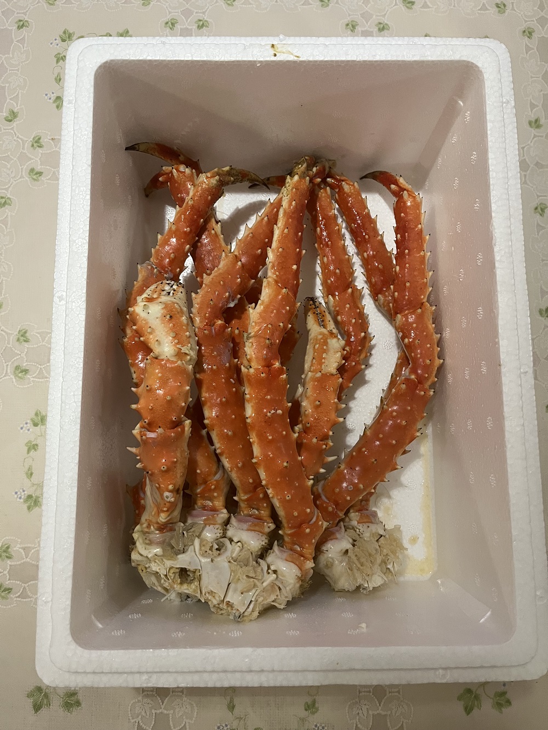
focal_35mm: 26
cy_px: 365
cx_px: 274
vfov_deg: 67.3
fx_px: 549
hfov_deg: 53.1
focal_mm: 5.1
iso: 400
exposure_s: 1/50
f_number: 1.6
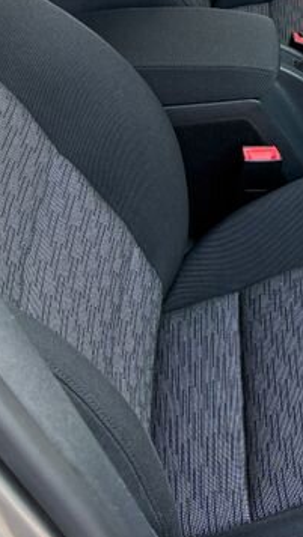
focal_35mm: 75
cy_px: 18
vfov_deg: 26.9
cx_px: 473
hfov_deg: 14.8
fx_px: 1070
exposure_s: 1/203
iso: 160
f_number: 1.78
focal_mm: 6.76
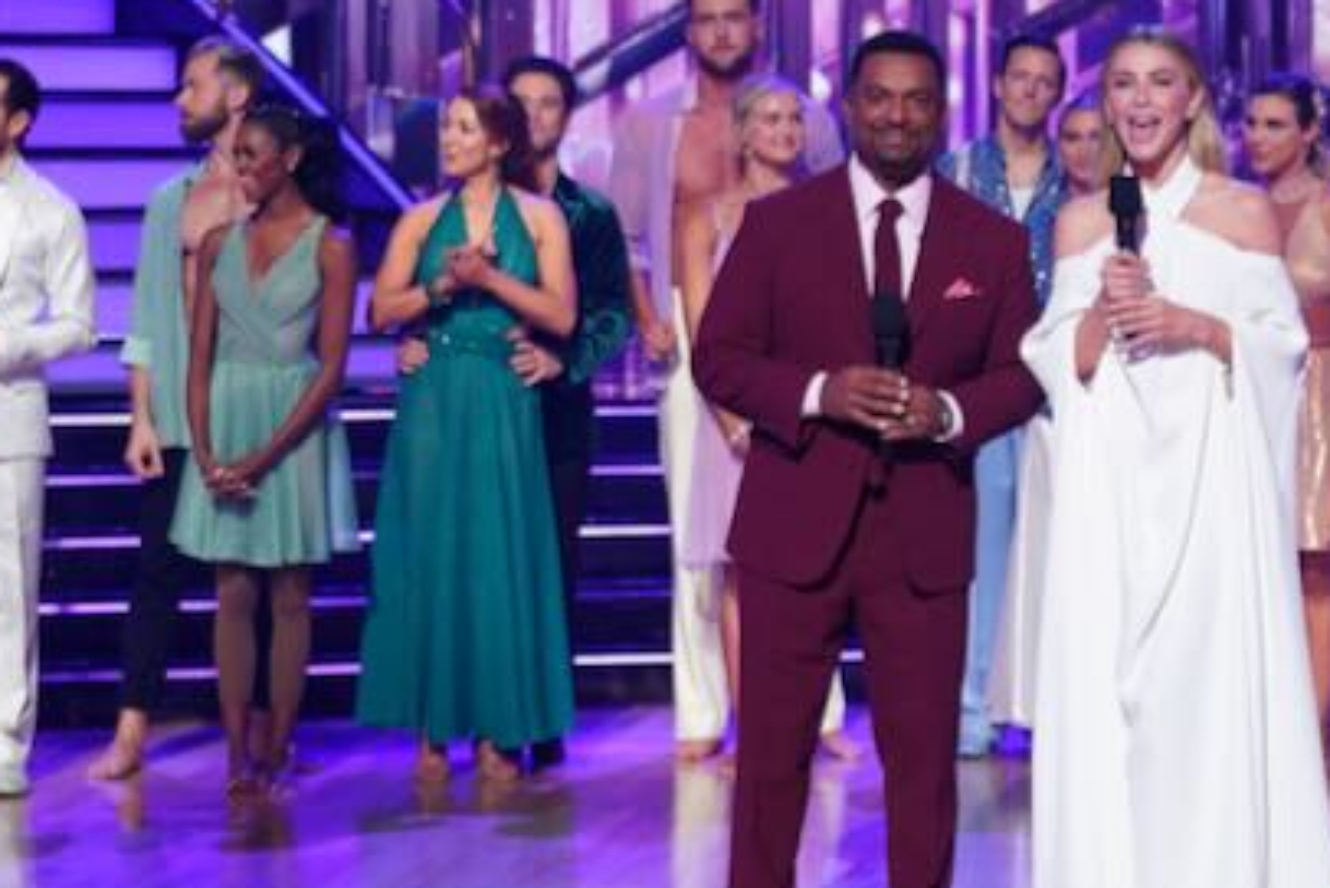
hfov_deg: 19.7
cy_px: 87
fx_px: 3769
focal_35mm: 102
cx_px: 1117
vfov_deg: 13.3
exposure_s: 1/250
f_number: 2.8
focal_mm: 46
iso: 2000
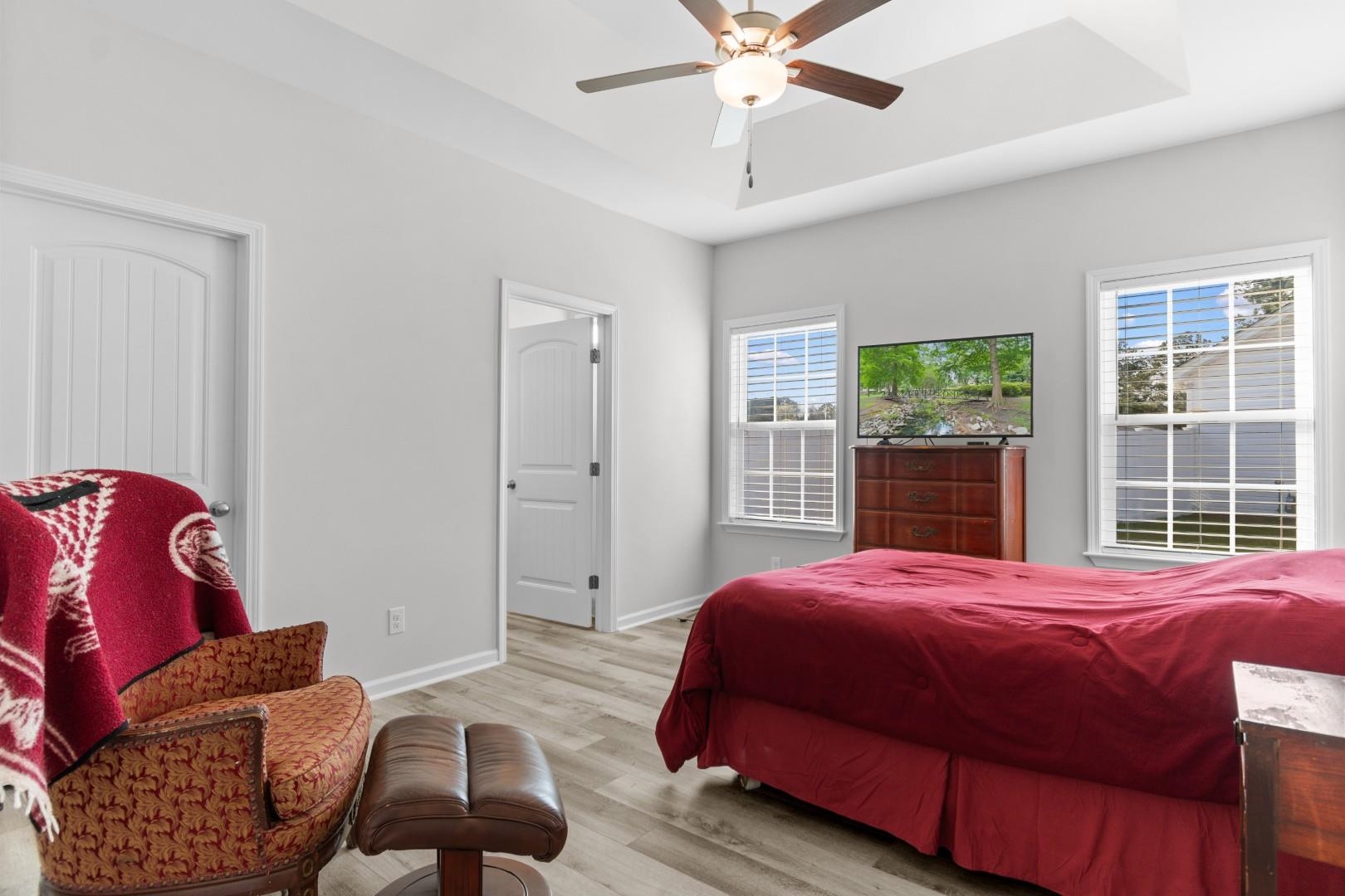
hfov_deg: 86.9
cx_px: 672
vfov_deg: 64.6
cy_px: 448
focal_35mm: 19
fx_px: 710
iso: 100
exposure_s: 1/10
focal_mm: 13
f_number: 4.8
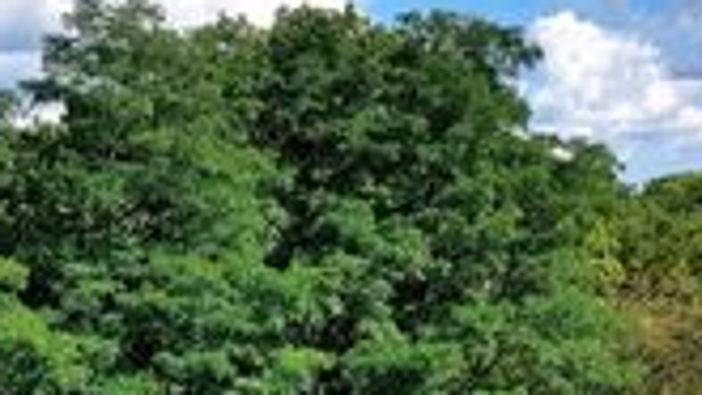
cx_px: 191
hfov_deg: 26.6
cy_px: 703
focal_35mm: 79
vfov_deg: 13.7
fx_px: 1471
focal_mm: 12.3
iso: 890
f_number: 11
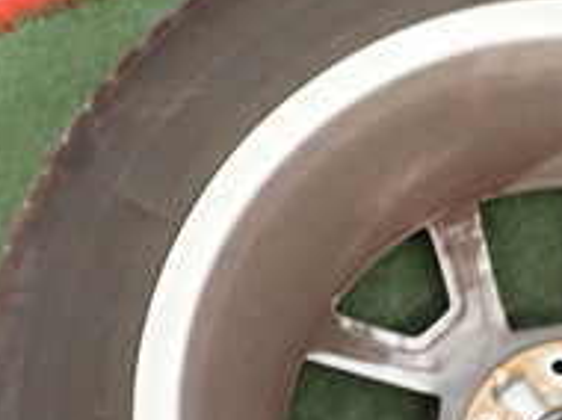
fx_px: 1281
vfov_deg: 18.1
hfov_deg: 23.6
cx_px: 580
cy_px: 438
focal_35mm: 79
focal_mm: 4.5
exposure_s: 1/30
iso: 250
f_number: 2
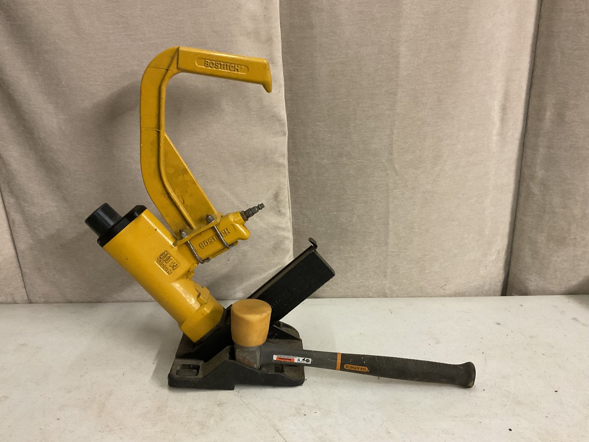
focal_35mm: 29
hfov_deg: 61.7
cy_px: 221
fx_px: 493
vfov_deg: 48.2
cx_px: 294
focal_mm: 3
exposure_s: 1/60
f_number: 1.8
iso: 250
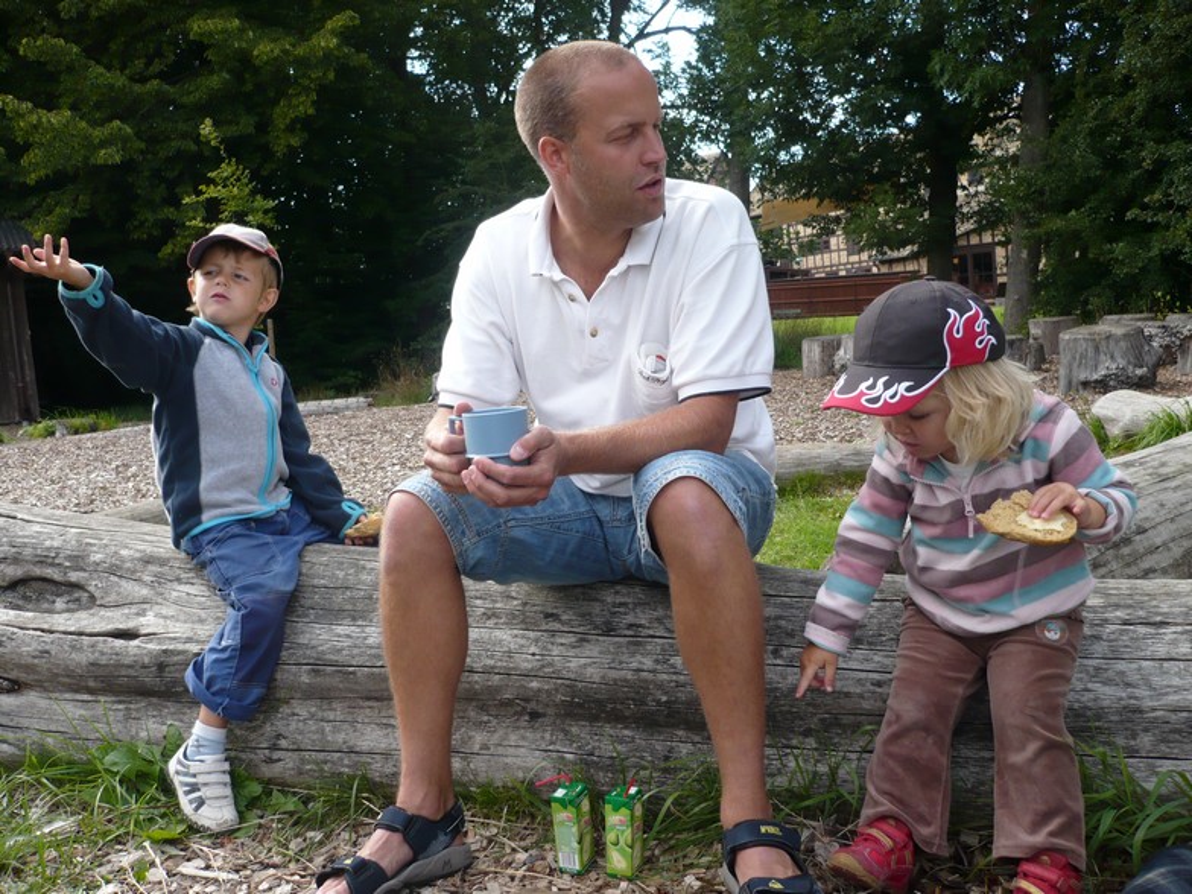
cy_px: 447
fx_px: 1205
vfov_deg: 40.7
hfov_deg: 52.6
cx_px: 596
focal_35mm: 35
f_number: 2.8
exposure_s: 1/320
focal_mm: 5.8
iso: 100
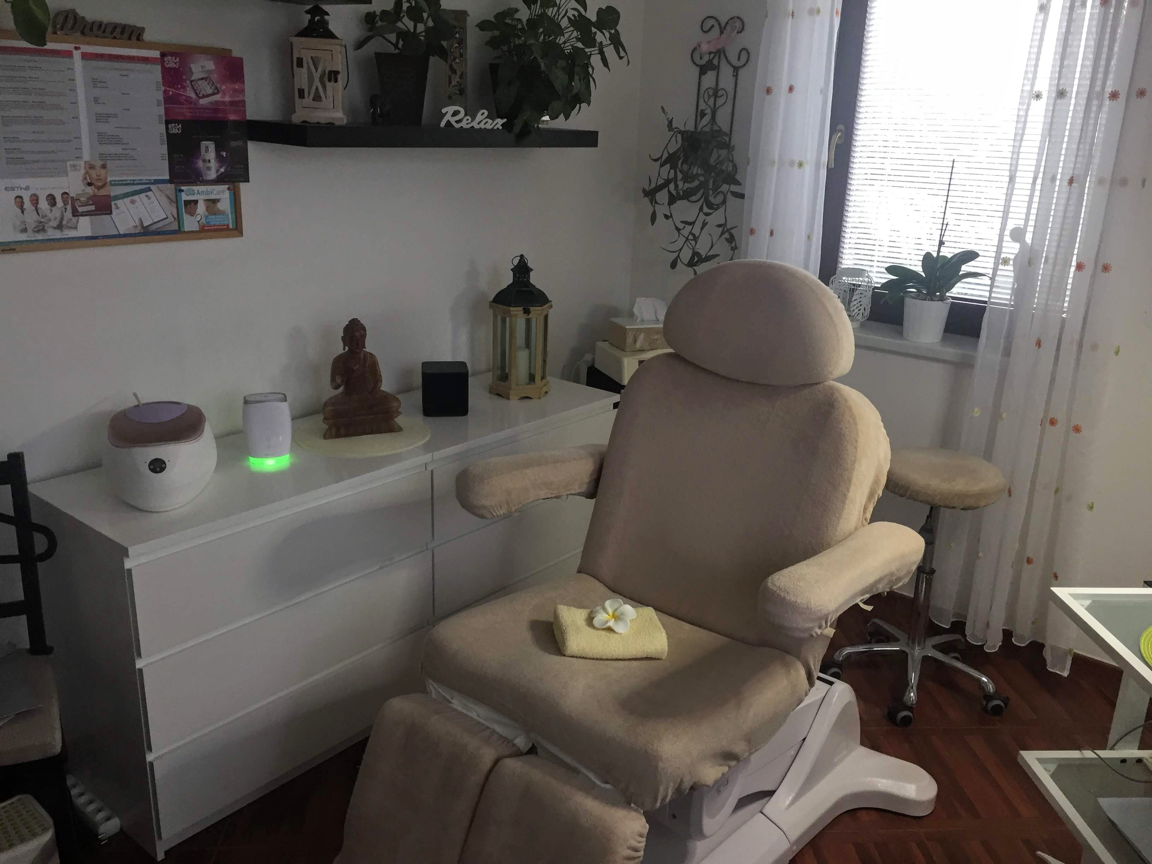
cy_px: 432
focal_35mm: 29
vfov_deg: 48.2
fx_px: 965
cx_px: 576
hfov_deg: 61.7
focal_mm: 4.15
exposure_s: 1/33
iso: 50
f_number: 2.2
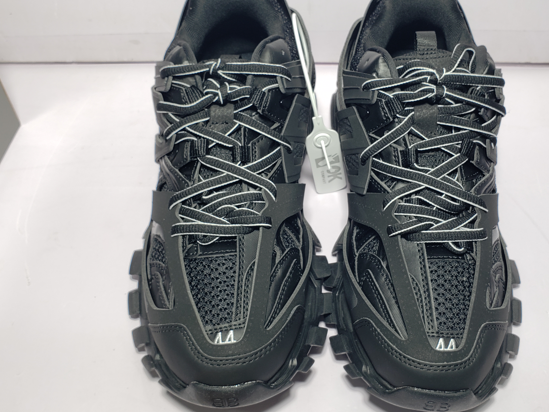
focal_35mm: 35
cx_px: 308
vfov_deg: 40.7
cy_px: 187
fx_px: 555
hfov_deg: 52.5
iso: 50
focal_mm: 4.3
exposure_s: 1/100
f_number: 2.4
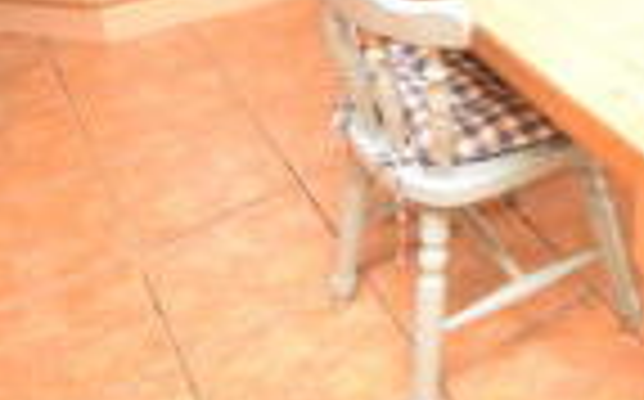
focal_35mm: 51
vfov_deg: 23.0
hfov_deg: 34.3
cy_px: -92
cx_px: 707
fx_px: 894
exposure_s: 1/60
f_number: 4
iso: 1400
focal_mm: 10
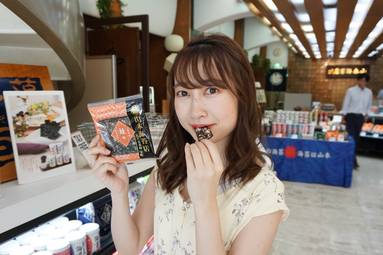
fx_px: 325
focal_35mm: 31
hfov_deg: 60.9
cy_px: 137
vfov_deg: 42.8
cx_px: 194
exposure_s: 1/160
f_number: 4
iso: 1250
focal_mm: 17
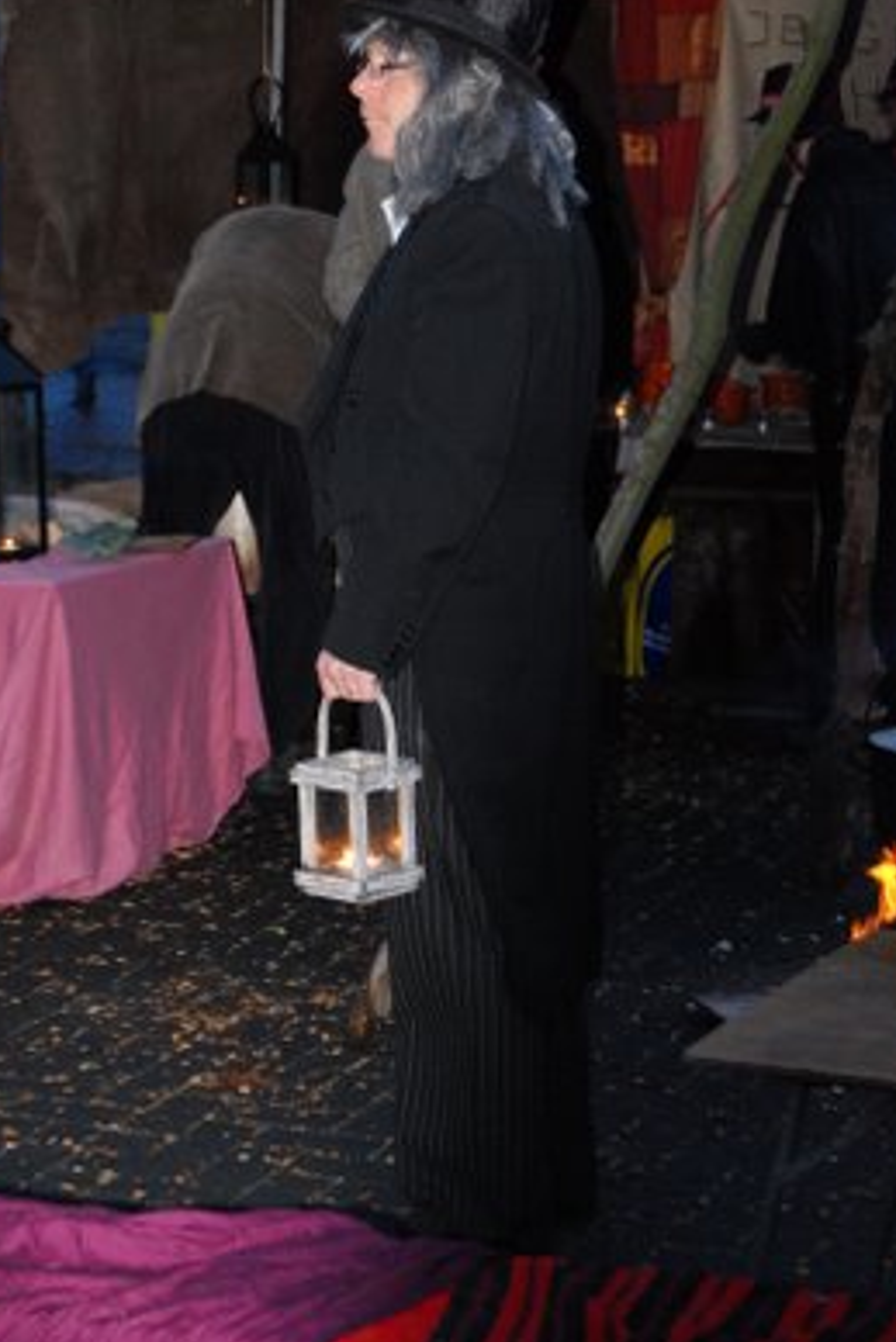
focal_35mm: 93
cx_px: 342
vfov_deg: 21.9
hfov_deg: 14.7
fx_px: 3469
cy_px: 536
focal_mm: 50
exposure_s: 1/60
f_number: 5.6
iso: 1250
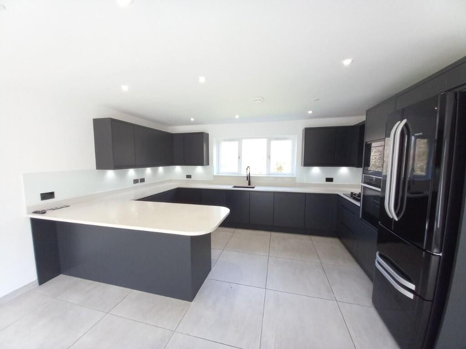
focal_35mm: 13
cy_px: 174
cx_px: 233
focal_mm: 1.13
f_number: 2.2
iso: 64
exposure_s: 1/50
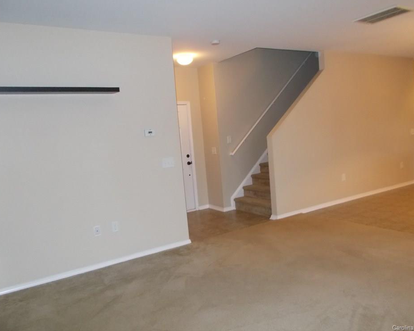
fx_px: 343
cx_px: 215
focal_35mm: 28
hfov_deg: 62.2
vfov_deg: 51.5
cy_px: 161
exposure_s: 1/25
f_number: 3.2
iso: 450
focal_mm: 4.6
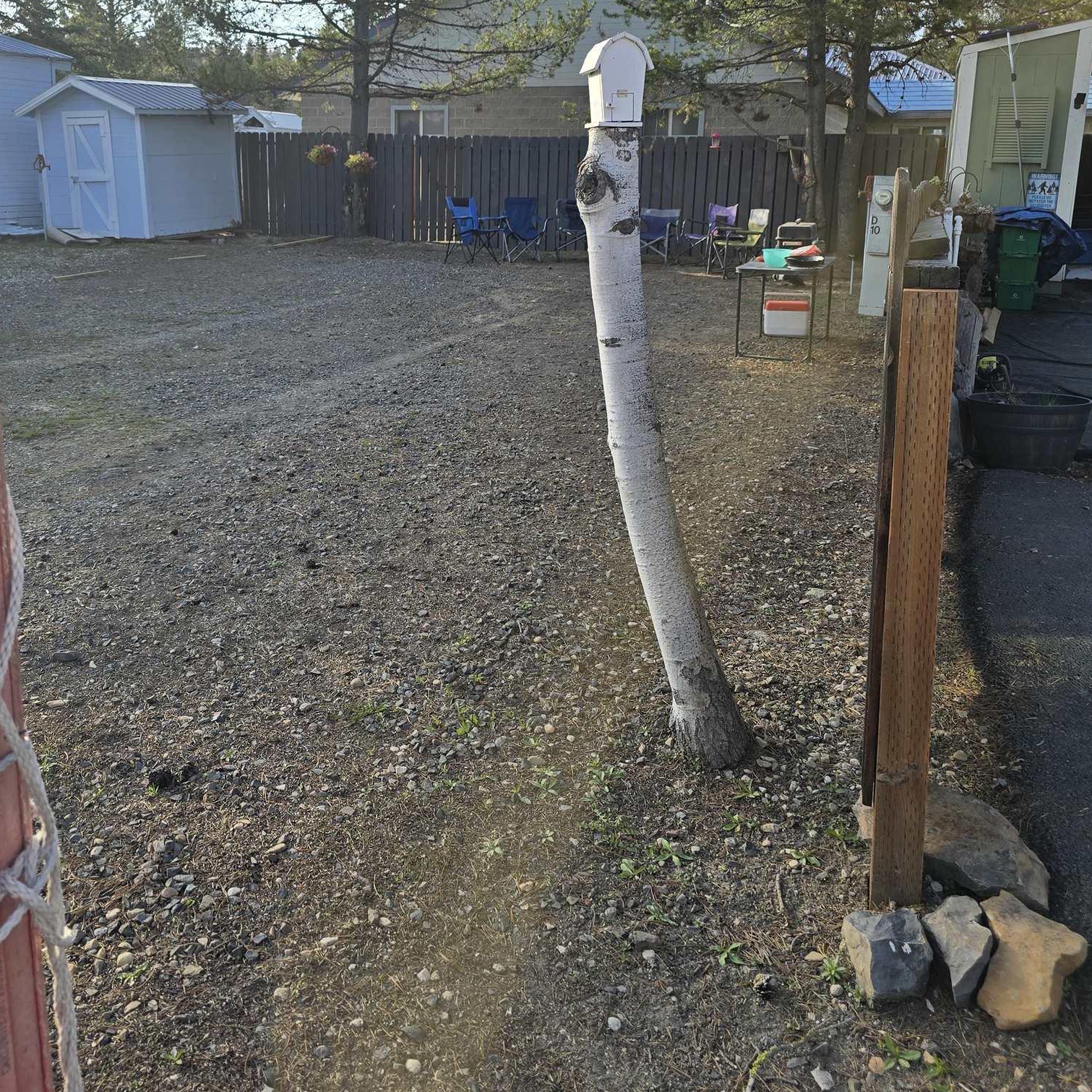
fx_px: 1106
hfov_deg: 52.5
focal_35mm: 31
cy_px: 353
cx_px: 499
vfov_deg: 51.4
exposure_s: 1/424
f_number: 1.7
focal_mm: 6.3
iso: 12
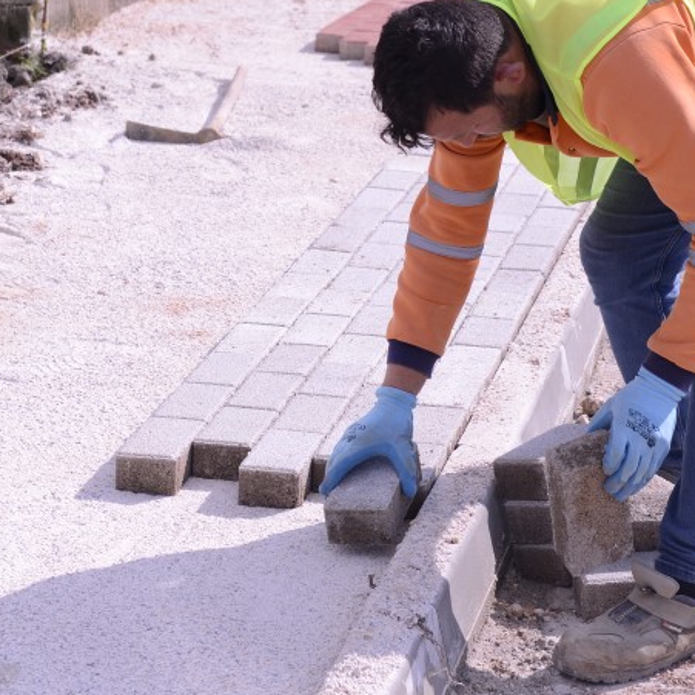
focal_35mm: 116
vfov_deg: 14.7
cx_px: 361
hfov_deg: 15.0
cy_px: -22
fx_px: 2635
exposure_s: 1/640
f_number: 4
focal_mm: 38
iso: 100
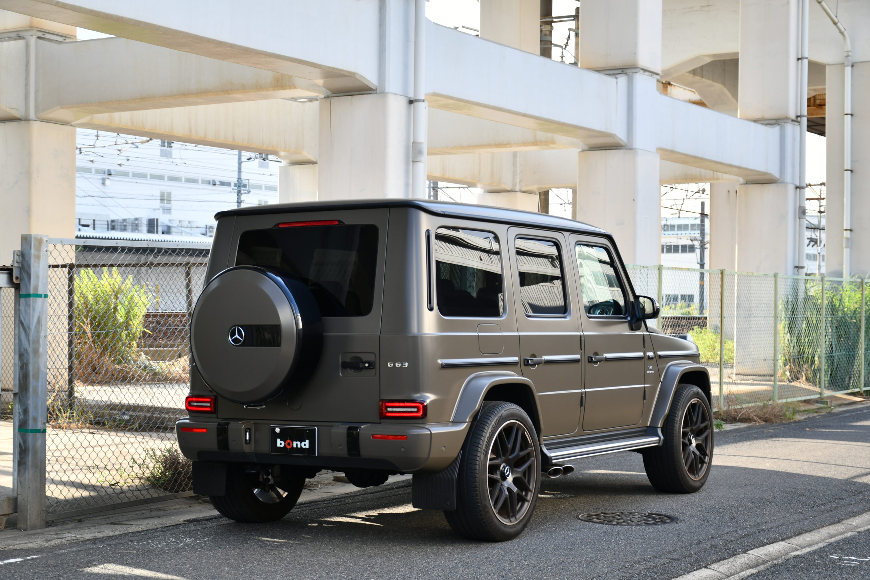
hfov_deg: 31.9
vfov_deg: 21.6
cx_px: 435
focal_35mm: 63
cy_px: 290
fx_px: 1522
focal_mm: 42
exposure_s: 1/80
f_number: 4.5
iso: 125
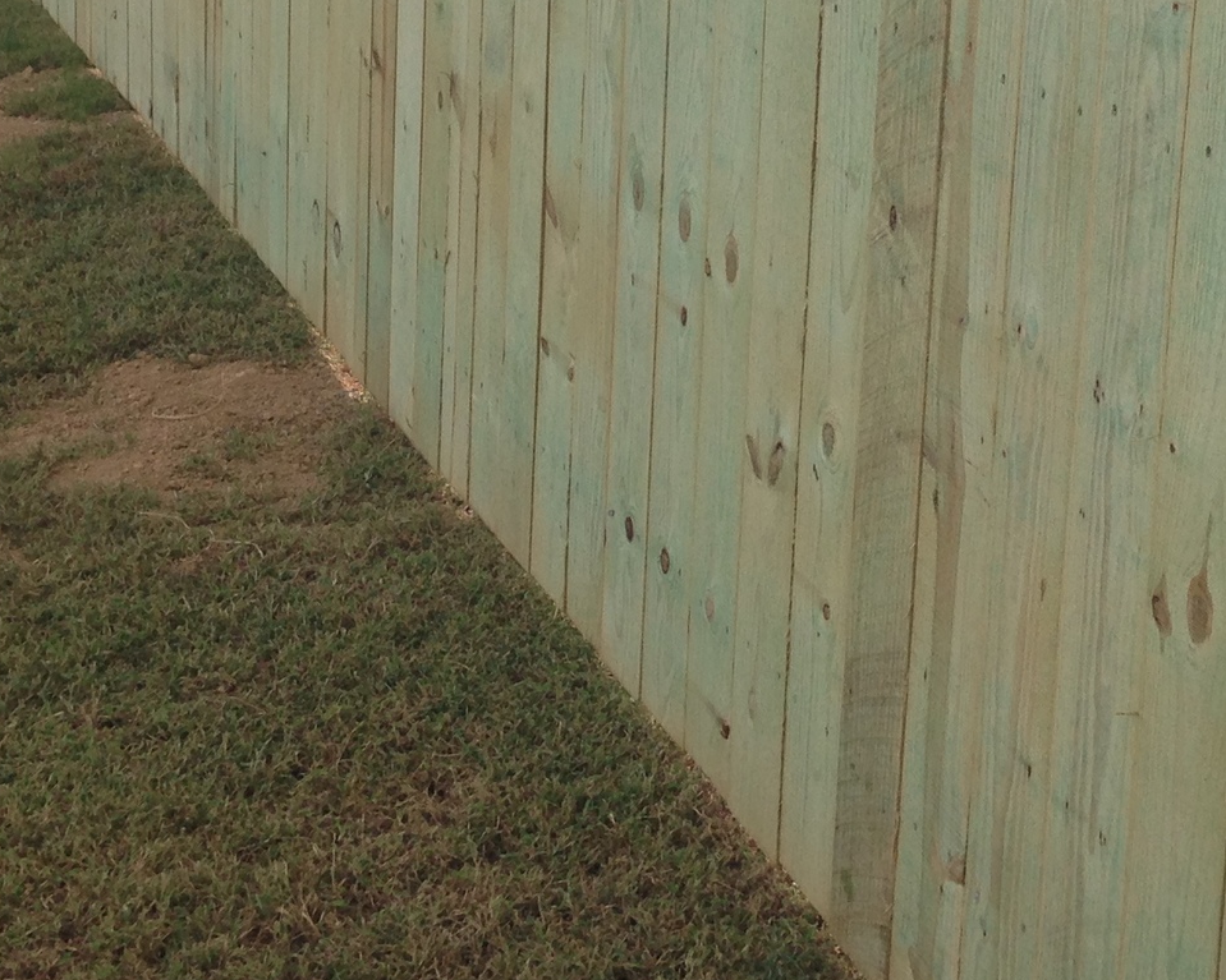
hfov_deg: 22.7
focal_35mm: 84
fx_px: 3048
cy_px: 68
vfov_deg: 17.9
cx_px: 681
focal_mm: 4.12
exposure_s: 1/1063
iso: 50
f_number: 2.4
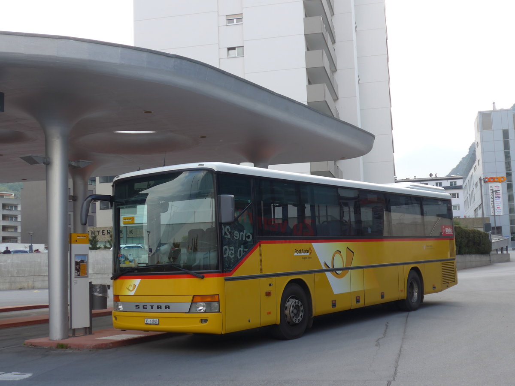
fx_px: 684
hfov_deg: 41.2
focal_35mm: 46
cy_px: 193
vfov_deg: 31.5
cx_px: 258
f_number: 3
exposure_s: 1/250
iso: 80
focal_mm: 9.5
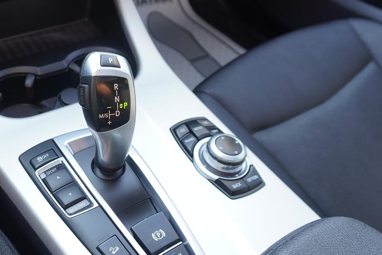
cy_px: 117
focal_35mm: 38
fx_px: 403
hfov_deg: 49.4
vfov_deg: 35.0
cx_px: 114
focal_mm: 16
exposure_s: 1/60
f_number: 4
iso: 250
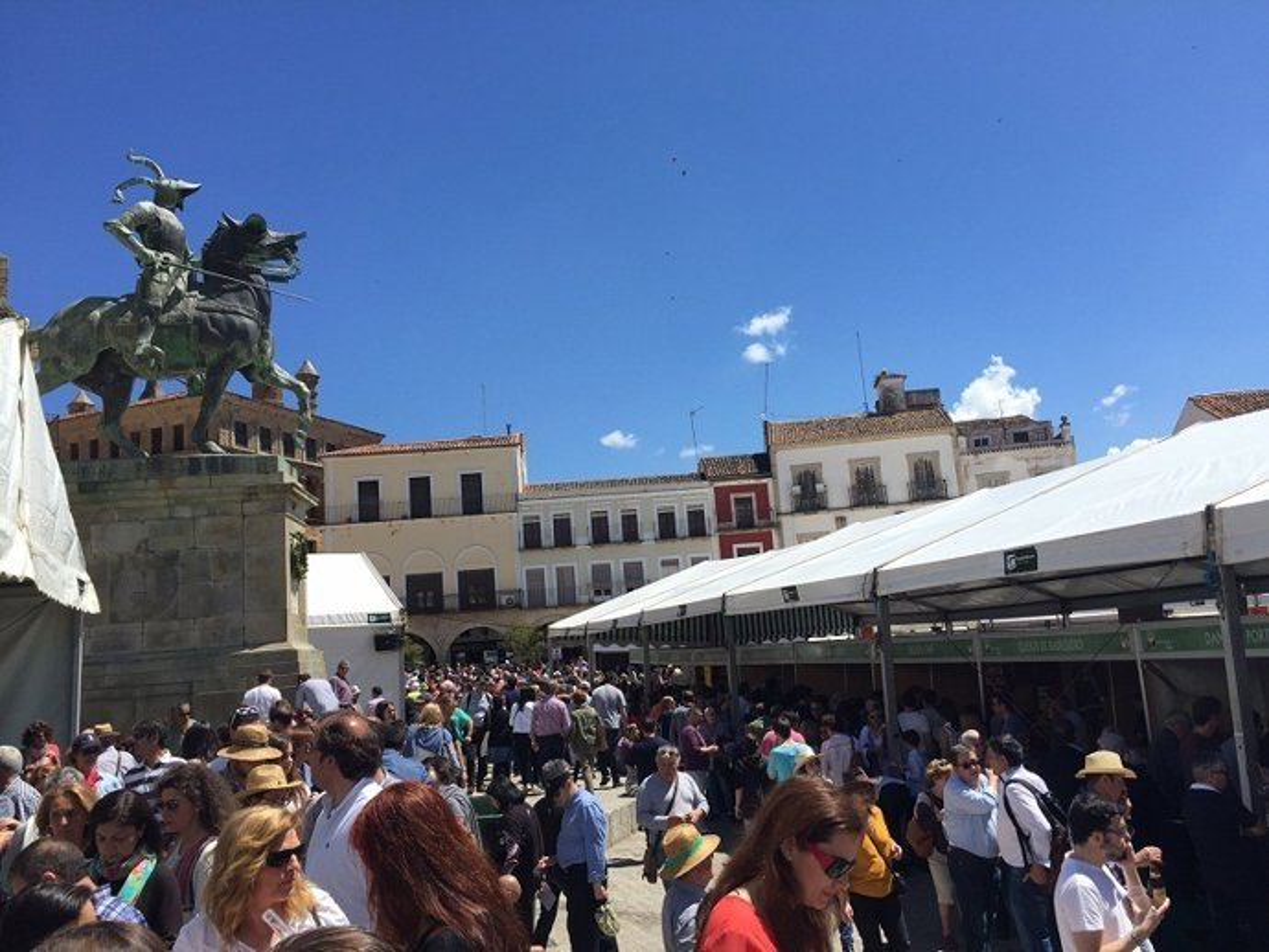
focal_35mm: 29
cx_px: 634
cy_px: 476
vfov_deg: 48.3
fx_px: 1063
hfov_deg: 61.6
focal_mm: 4.15
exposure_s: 1/2198
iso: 32
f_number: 2.2
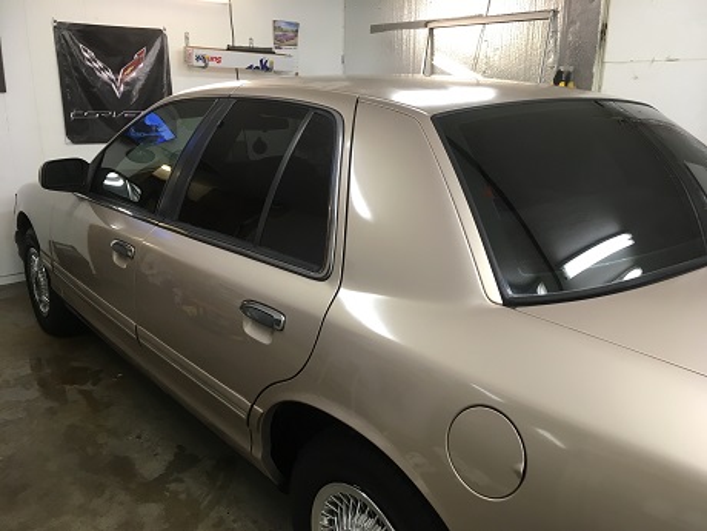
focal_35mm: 29
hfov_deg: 61.7
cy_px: 266
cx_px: 354
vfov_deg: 48.2
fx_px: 592
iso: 64
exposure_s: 1/30
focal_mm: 4.15
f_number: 2.2
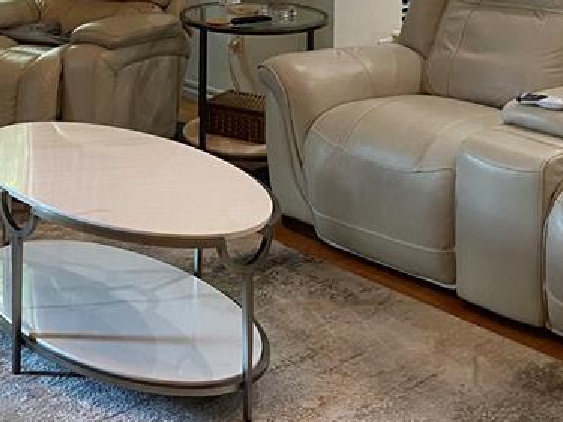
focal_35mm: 71
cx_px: 218
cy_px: -132
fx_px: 1154
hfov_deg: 27.3
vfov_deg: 19.1
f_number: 1.8
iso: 200
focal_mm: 4.25
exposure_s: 1/60
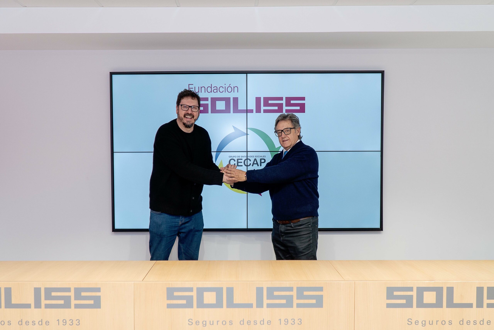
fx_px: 659
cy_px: 165
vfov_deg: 28.1
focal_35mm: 48
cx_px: 247
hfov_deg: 41.1
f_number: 4
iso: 200
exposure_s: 1/200
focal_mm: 32
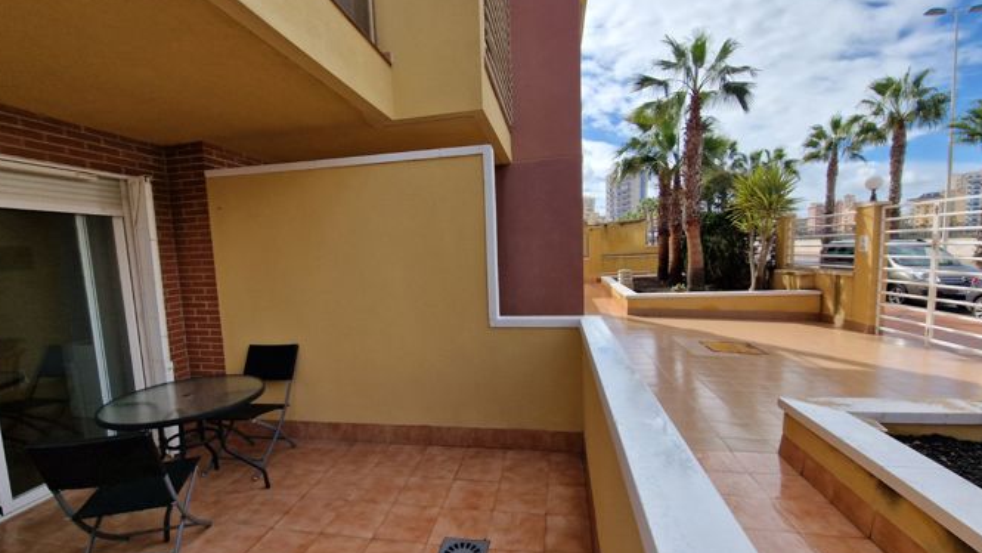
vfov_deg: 70.4
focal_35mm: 15
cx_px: 475
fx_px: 391
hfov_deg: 103.0
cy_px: 300
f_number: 2.2
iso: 50
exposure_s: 1/2008
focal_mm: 2.2
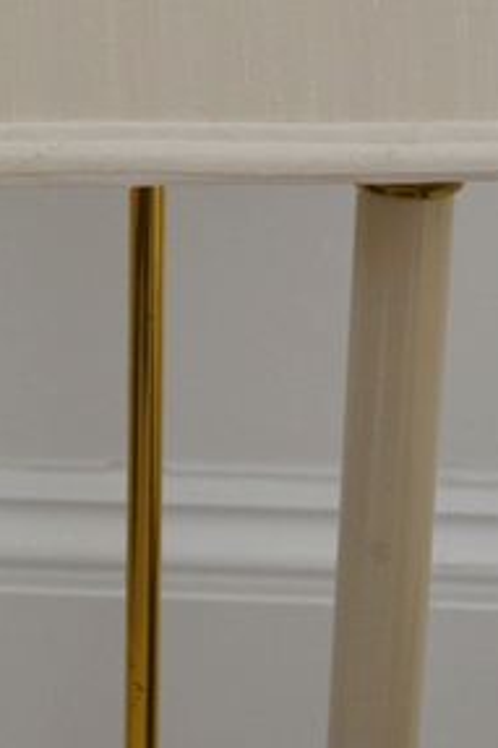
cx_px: 153
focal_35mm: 136
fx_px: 2825
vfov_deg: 15.0
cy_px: 175
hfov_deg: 10.1
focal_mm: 26
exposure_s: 1/30
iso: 400
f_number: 4.2
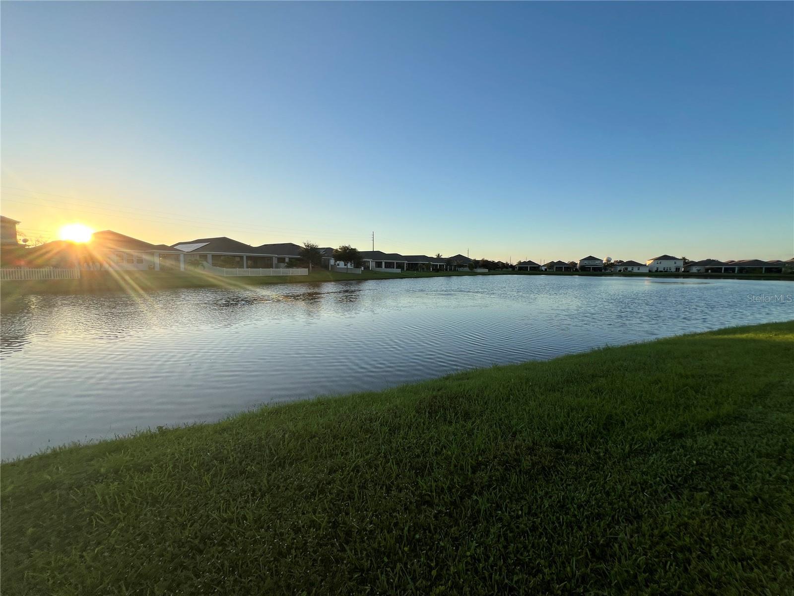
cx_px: 397
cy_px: 298
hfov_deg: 106.2
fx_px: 298
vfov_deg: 89.9
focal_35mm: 13
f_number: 1.8
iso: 32
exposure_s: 1/669
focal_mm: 1.57
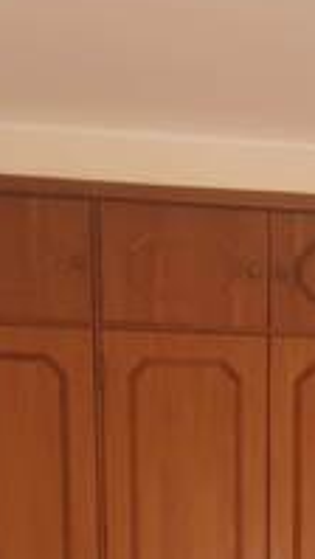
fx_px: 846
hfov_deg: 20.3
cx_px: 329
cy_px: 626
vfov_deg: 32.0
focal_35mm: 57
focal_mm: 1.8
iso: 80
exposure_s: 1/50
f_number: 2.2
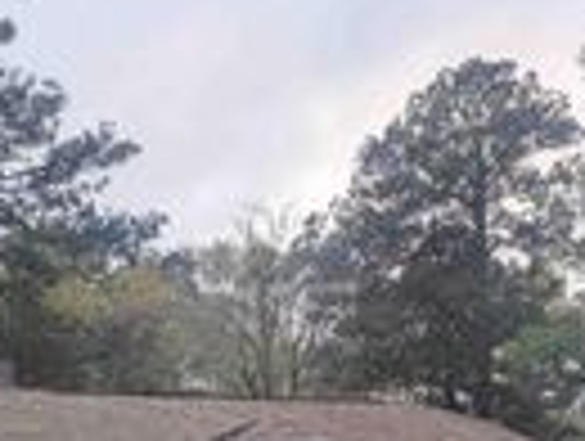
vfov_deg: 14.5
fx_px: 1558
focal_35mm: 92
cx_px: -202
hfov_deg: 19.4
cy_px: 752
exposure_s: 1/266
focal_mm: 6.9
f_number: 1.68
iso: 21
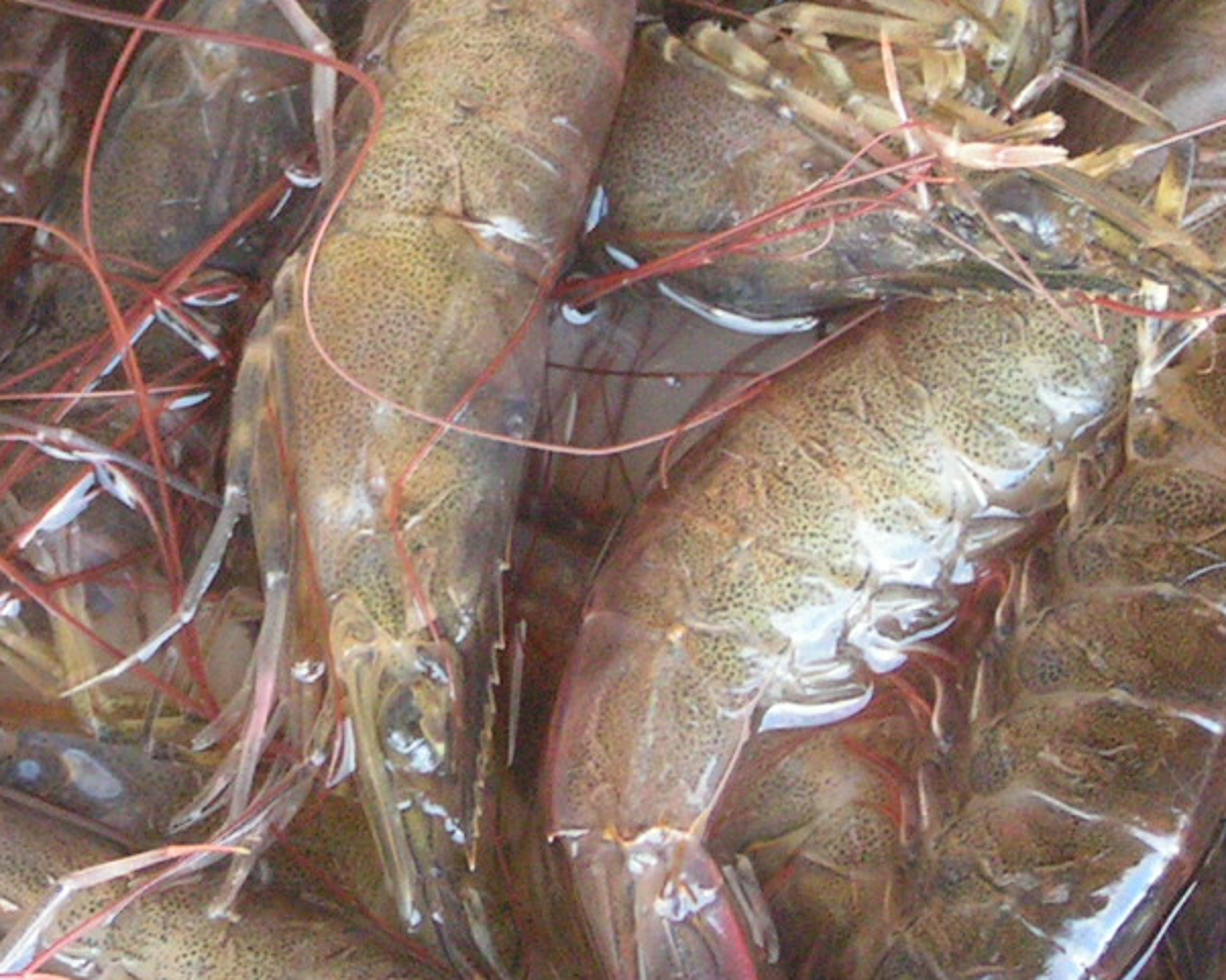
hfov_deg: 7.9
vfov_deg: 6.3
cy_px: 86
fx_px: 8849
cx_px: 308
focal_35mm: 244
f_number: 3.2
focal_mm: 15.6
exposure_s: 1/80
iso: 200
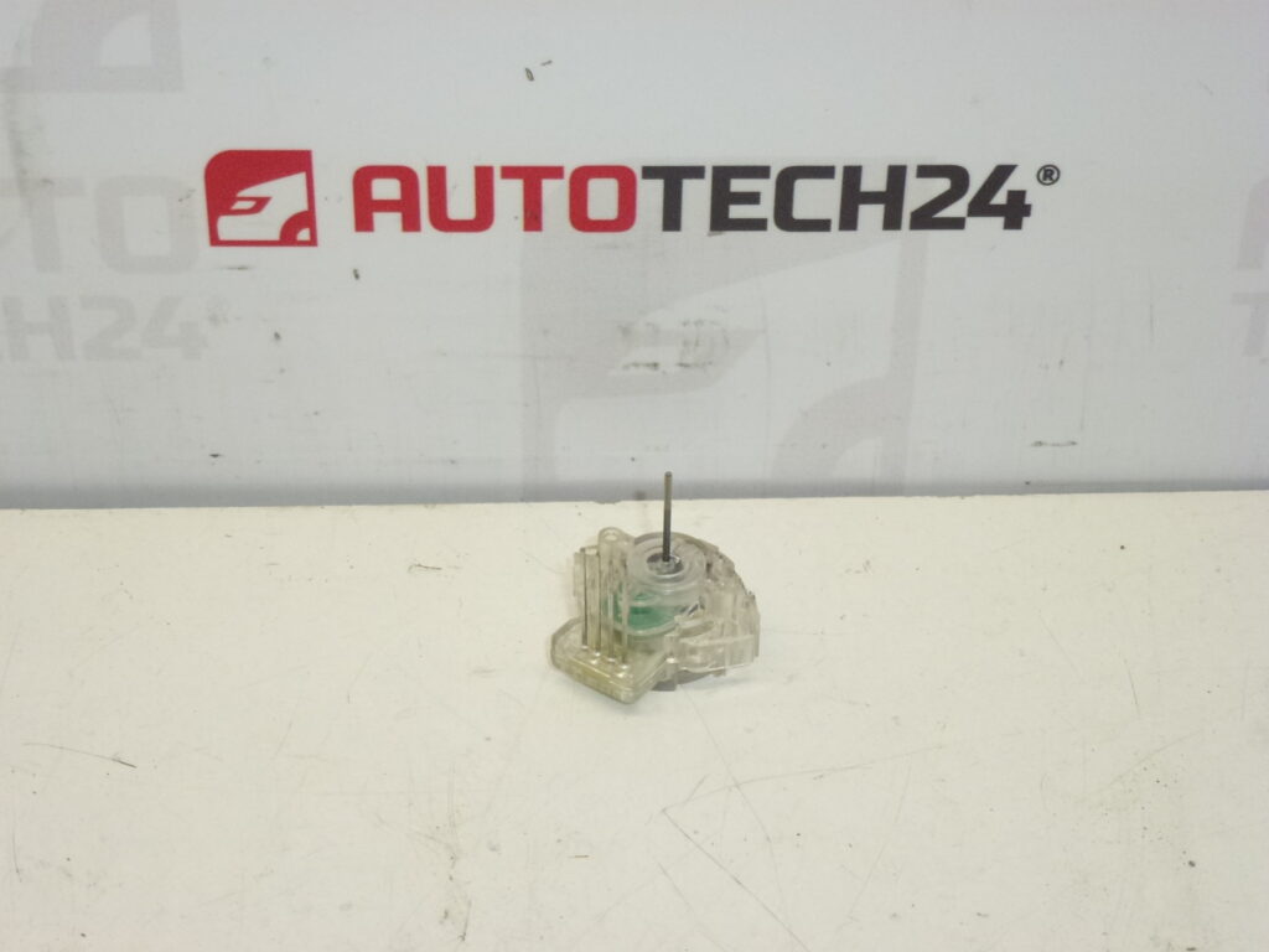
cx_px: 634
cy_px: 476
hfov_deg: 31.7
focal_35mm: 61
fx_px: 2236
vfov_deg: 24.0
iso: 400
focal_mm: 10.9
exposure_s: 1/250
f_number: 4.5
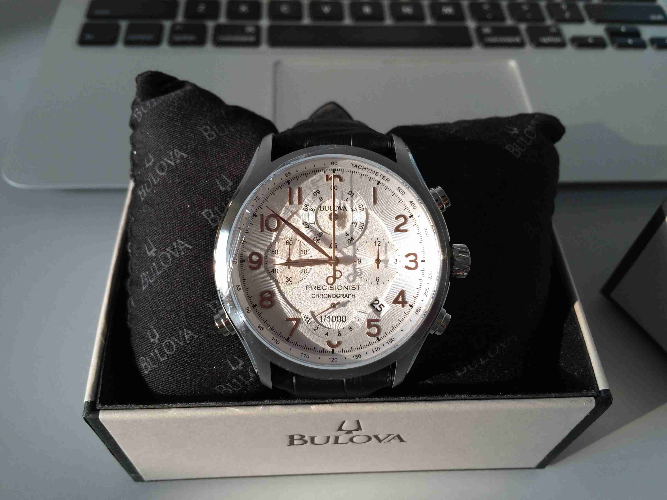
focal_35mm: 29
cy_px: 250
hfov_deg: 61.7
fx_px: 559
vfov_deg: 48.2
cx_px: 334
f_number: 2.2
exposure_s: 1/152
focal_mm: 4.15
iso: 32
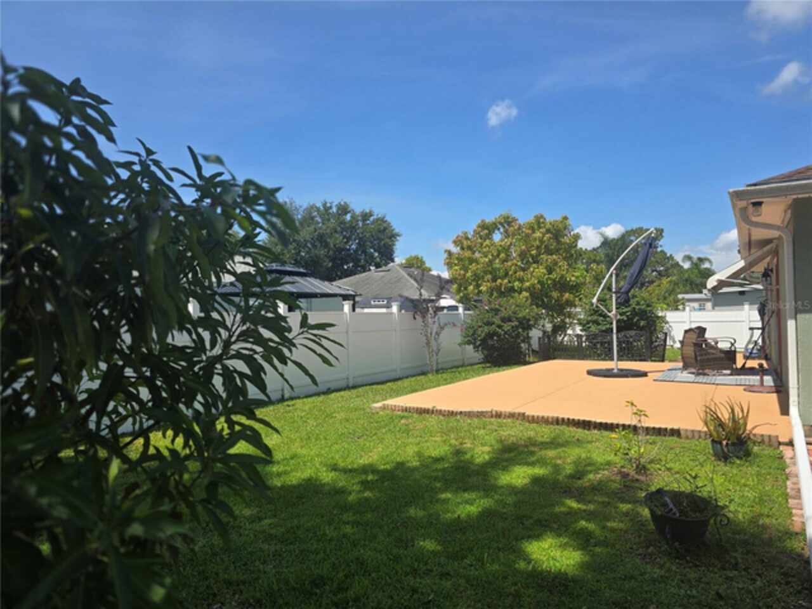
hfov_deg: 73.9
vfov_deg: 58.9
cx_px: 406
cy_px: 304
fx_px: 540
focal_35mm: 23
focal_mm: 6.3
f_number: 1.7
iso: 12
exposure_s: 1/603
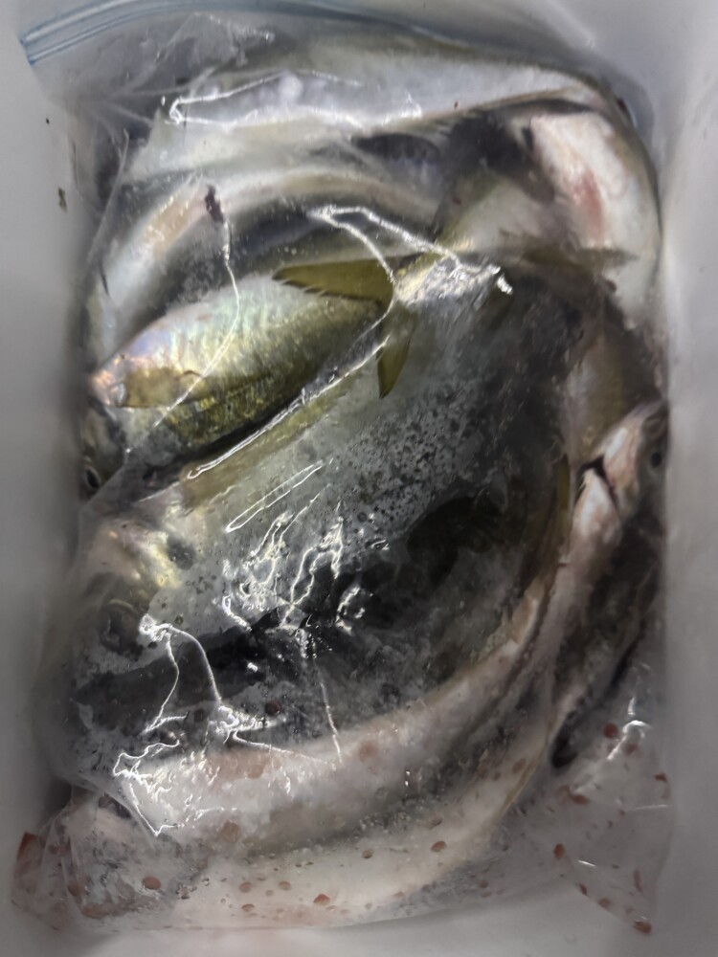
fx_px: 664
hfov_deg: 56.8
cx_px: 359
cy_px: 478
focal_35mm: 24
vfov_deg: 71.6
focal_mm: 6.76
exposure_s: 1/40
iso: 1000
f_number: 1.78
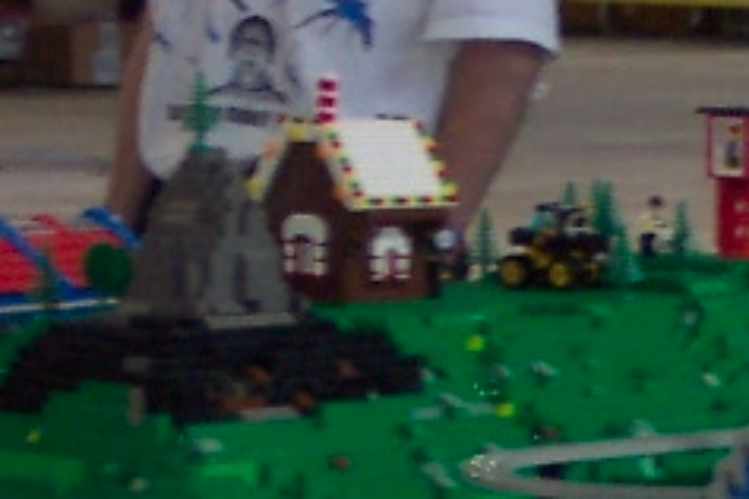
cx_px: 1530
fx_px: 9591
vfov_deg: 3.0
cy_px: 985
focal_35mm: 461
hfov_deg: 4.4
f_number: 4.8
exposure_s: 1/90
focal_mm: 21.3
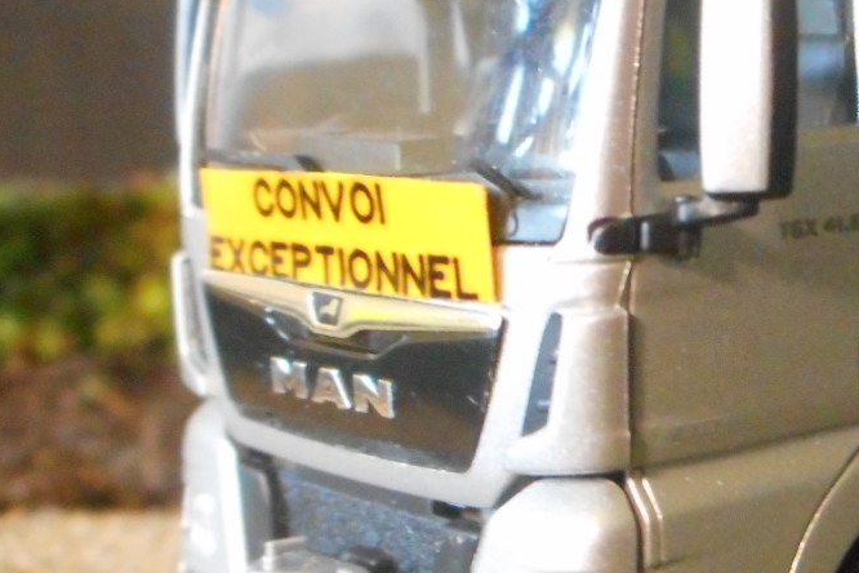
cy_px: 345
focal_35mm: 85
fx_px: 2028
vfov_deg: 16.1
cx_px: 770
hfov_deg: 23.3
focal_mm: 6
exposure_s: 1/5
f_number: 4.2
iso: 800
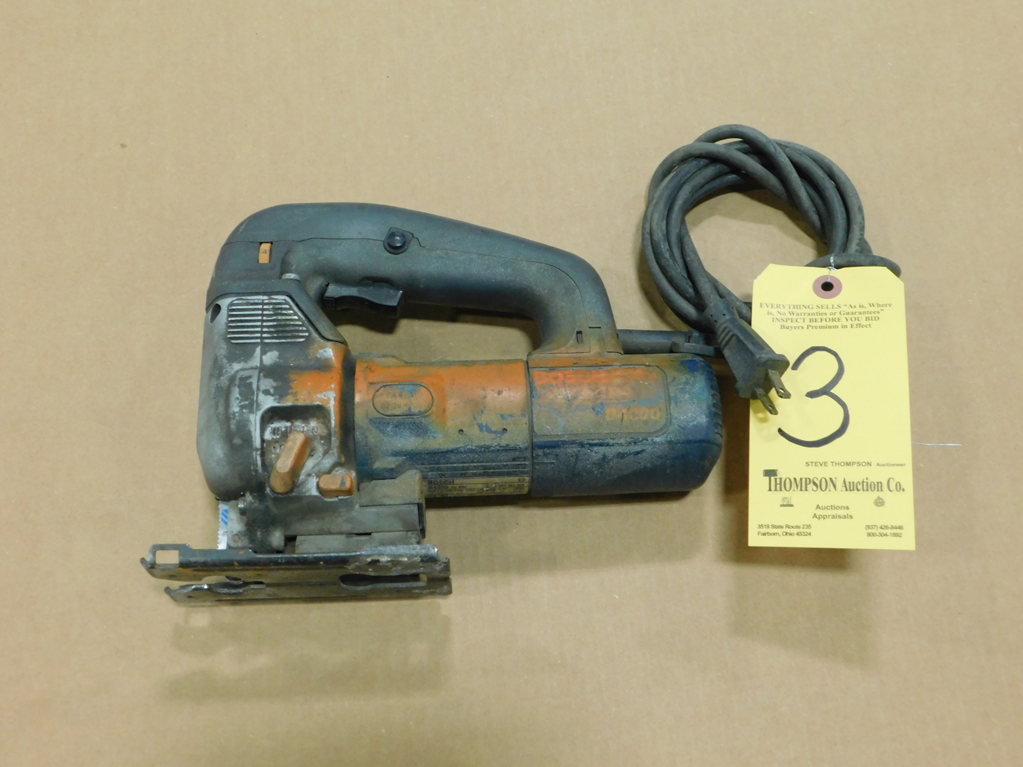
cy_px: 384
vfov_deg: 36.0
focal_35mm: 40
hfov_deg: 46.8
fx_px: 1182
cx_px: 512
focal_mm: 7.1
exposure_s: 1/13
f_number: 3.6
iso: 400
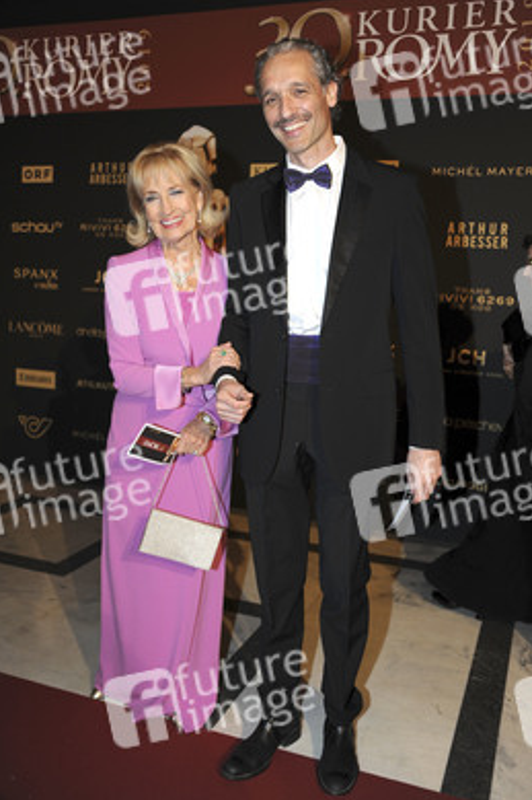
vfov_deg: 54.4
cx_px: 270
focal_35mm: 35
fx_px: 776
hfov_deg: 37.8
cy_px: 391
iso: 800
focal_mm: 34
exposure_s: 1/250
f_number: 3.8
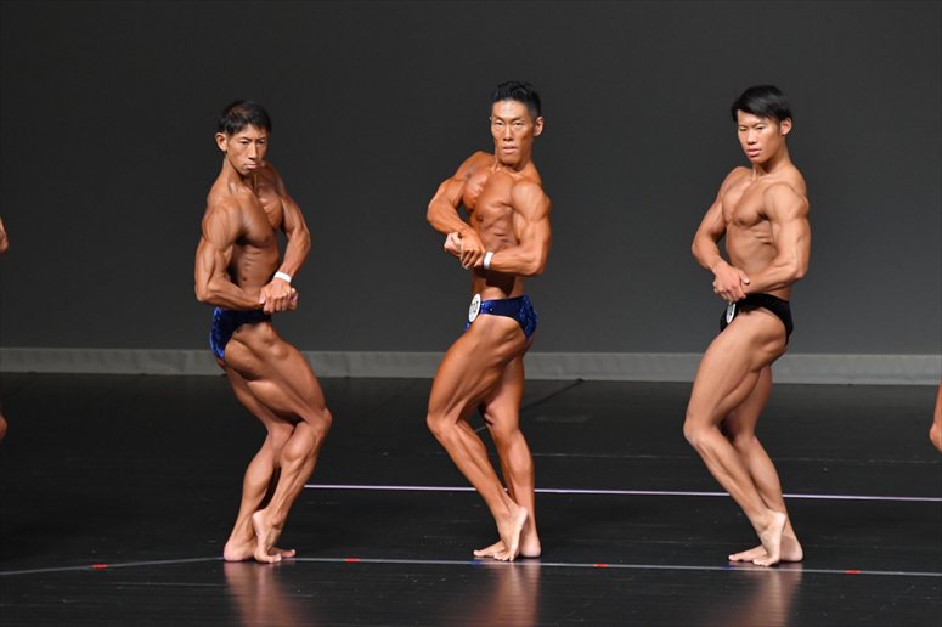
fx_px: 8239
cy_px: 314
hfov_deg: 6.5
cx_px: 471
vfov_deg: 4.4
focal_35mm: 315
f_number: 5.6
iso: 4000
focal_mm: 210
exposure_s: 1/400
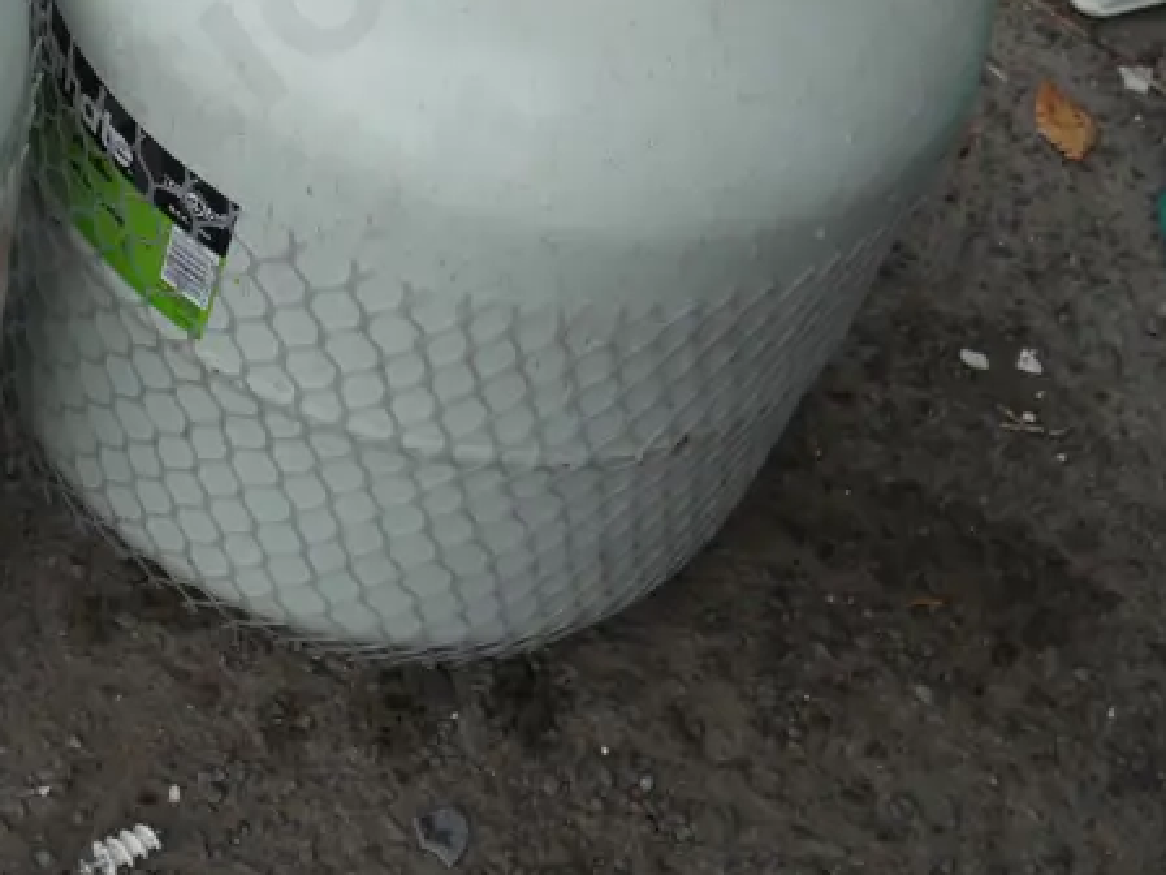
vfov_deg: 22.7
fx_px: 2156
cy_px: 225
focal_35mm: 64
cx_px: 10
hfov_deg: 28.5
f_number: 4.5
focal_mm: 14
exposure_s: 1/200
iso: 200
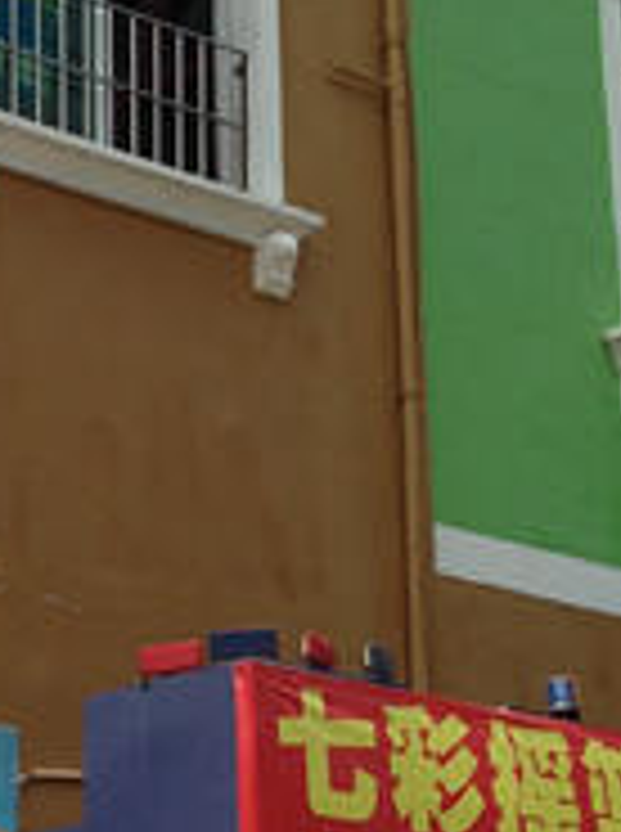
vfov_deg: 13.6
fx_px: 3432
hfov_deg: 10.3
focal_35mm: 143
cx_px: 207
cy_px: 18
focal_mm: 4.12
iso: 50
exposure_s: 1/1695
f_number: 2.4
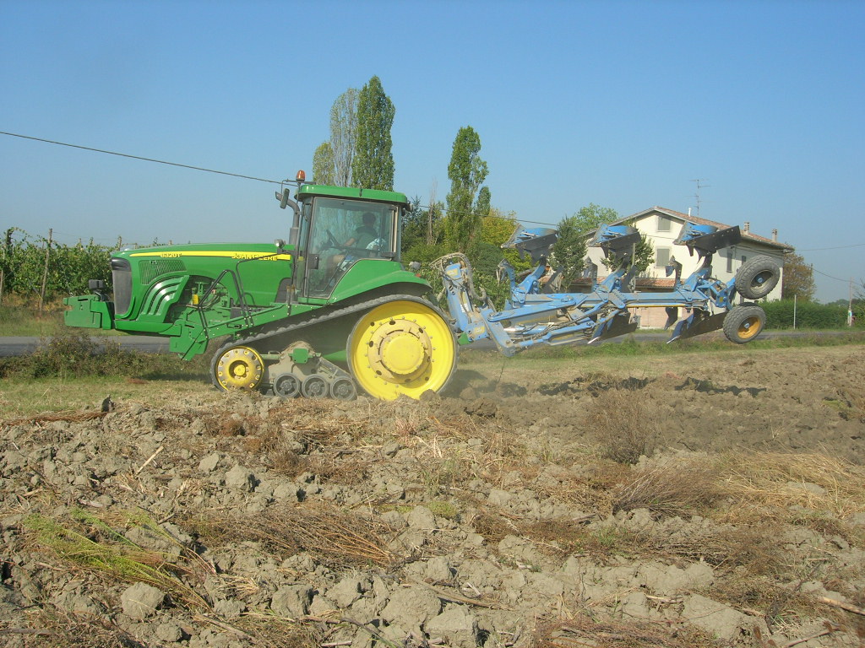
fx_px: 950
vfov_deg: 37.7
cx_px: 432
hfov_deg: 49.0
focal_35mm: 38
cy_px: 324
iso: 64
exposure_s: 1/602
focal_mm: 7.8
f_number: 4.8
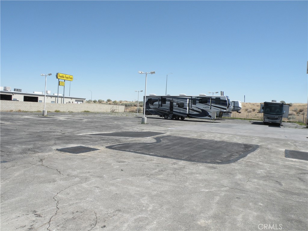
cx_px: 154
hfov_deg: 65.3
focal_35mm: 27
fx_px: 240
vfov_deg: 51.4
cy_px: 116
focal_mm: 4.7
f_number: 6.3
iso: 64
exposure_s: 1/292
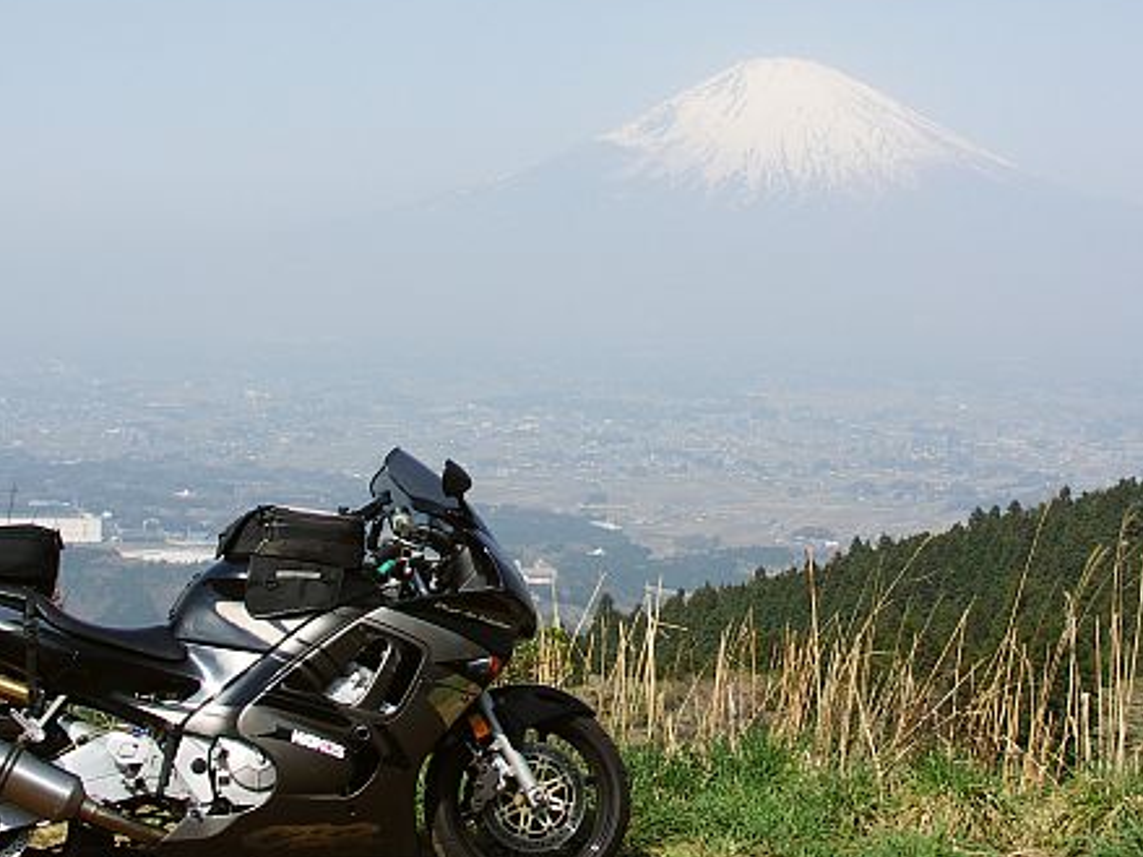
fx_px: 2311
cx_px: 622
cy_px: 378
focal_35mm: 70
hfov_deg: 27.8
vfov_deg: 21.0
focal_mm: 12.5
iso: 50
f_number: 7.1
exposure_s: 1/200
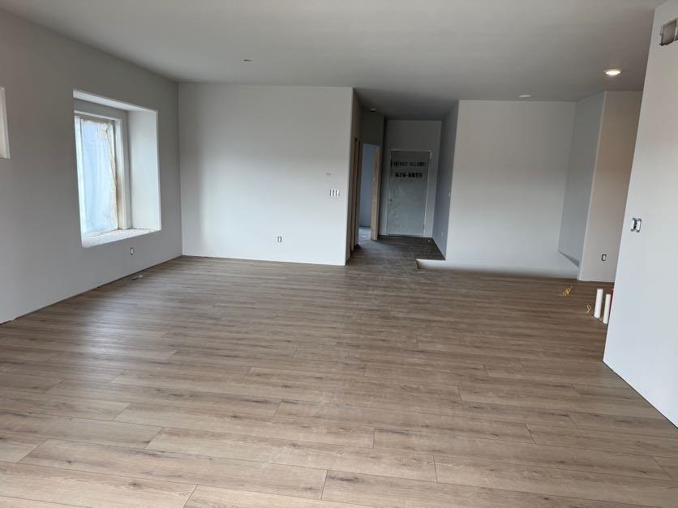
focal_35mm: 24
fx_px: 470
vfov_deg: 56.8
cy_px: 254
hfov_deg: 71.6
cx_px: 339
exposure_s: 1/279
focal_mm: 6.76
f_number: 1.78
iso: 100
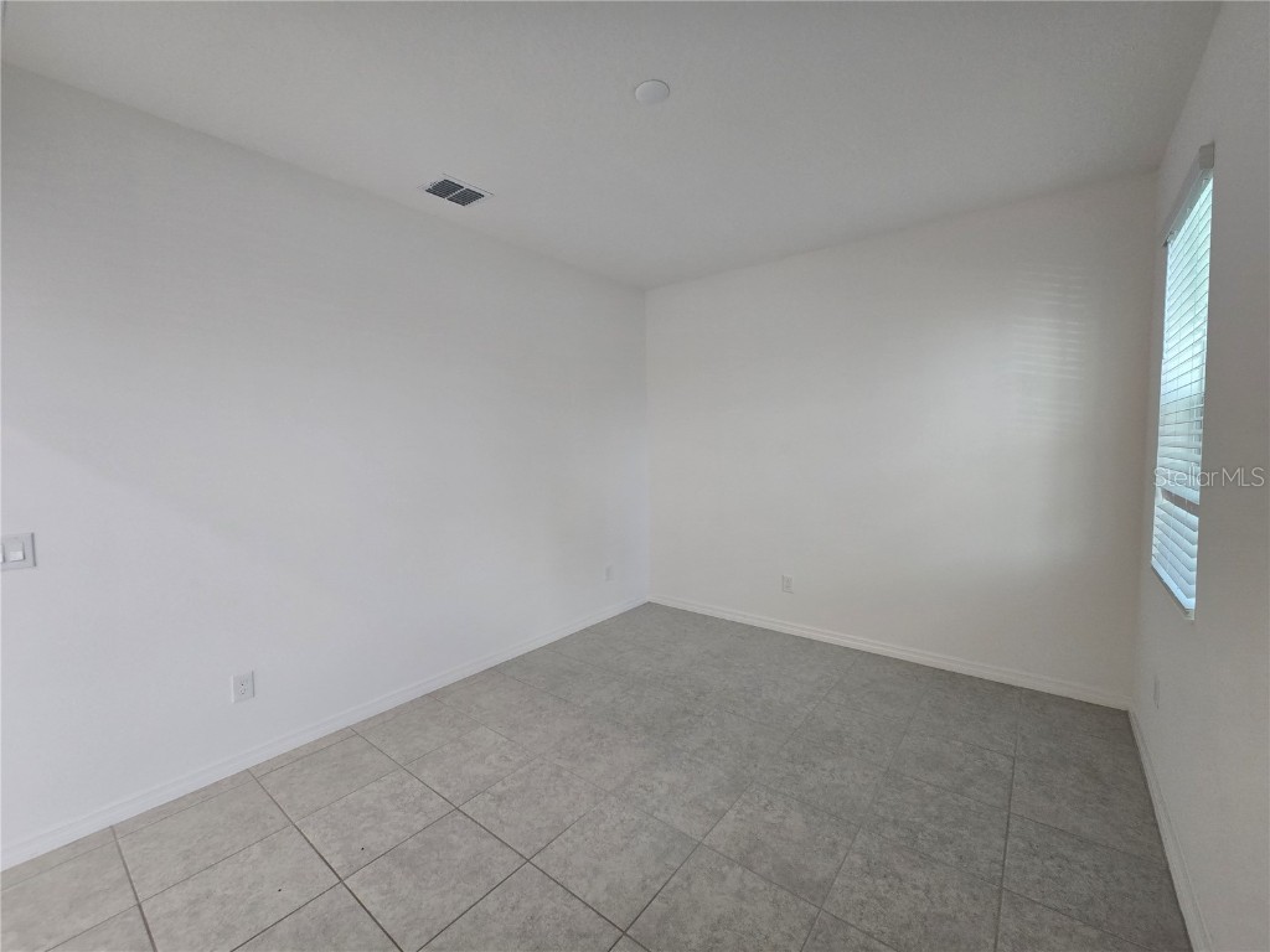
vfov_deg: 89.9
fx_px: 477
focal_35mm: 13
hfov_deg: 106.2
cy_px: 476
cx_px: 635
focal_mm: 2.2
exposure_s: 1/60
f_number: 2.2
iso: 160
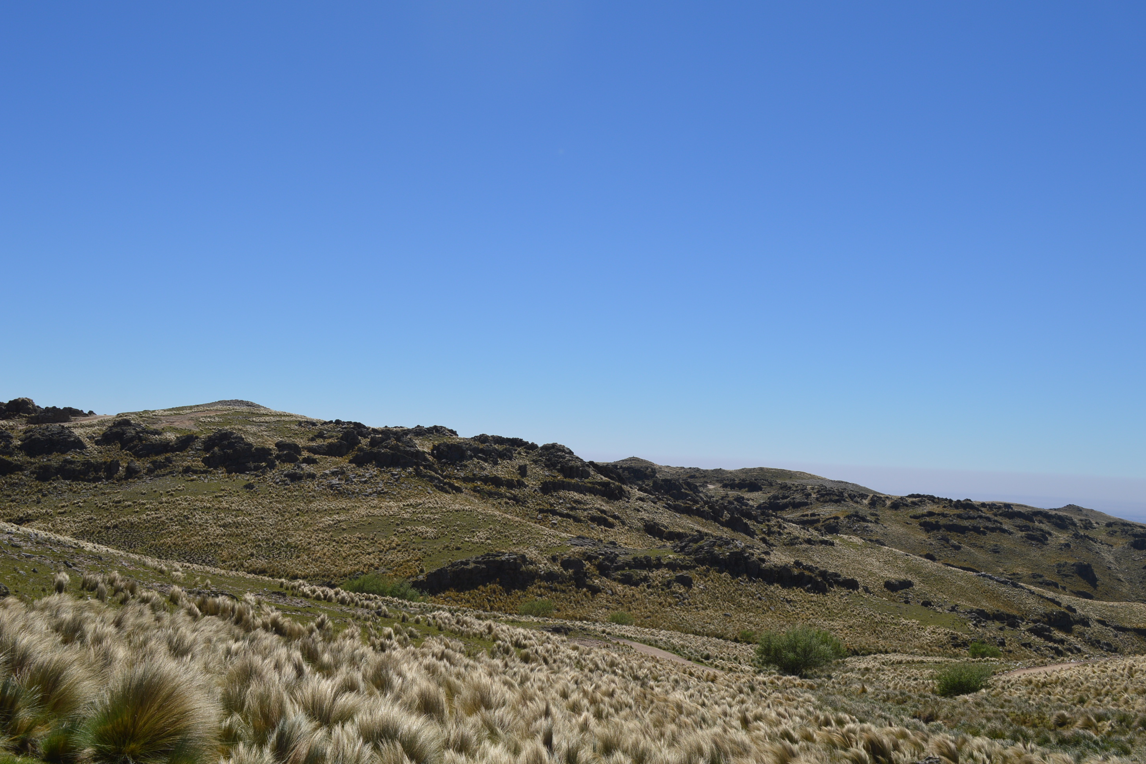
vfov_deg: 35.9
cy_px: 377
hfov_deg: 51.9
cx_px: 578
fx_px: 1178
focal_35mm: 37
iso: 100
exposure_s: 1/320
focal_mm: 24
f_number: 9
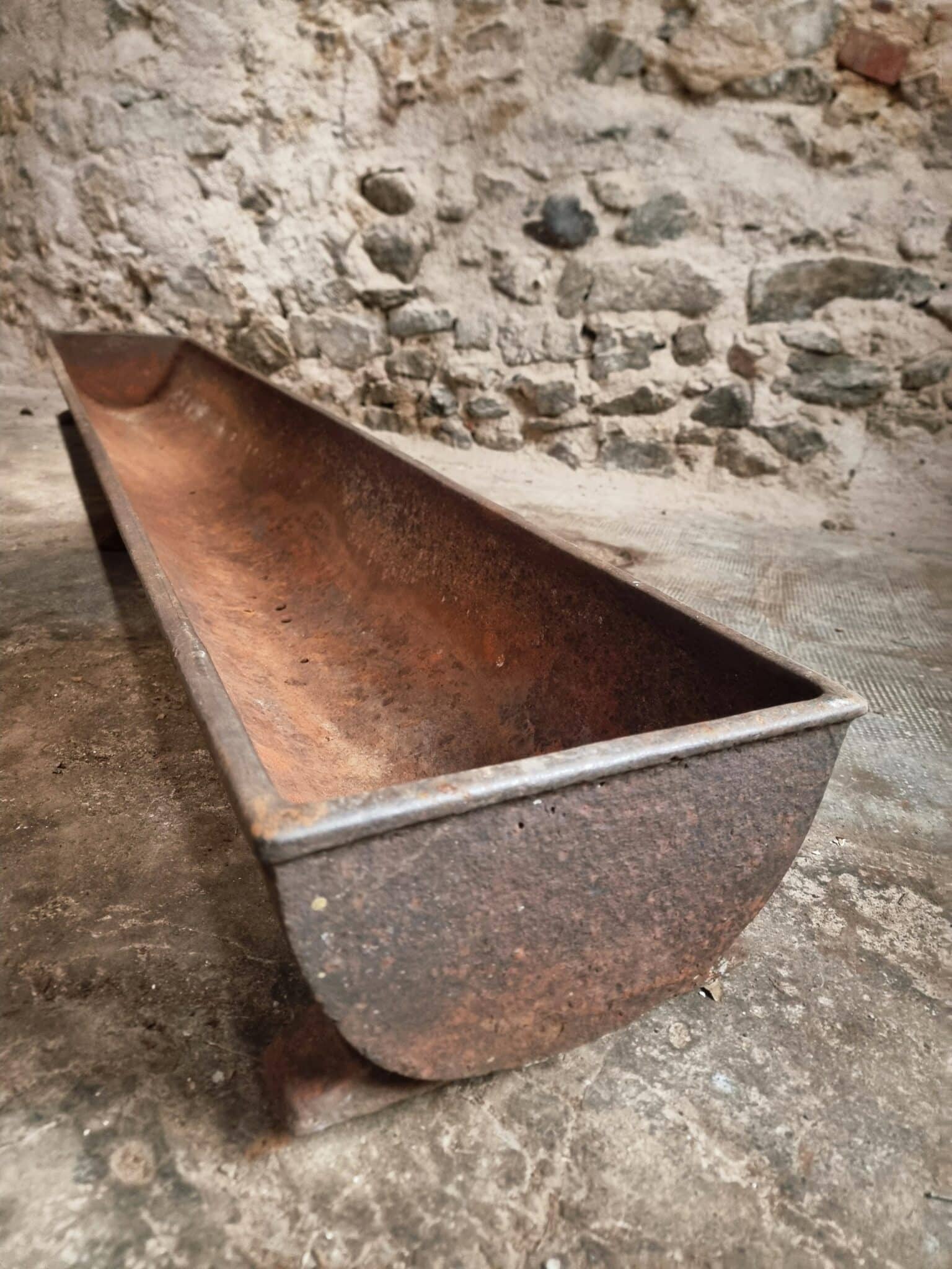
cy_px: 634
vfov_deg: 71.6
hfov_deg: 56.8
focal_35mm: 24
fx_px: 880
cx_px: 476
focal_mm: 6.7
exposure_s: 1/25
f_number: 1.8
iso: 640
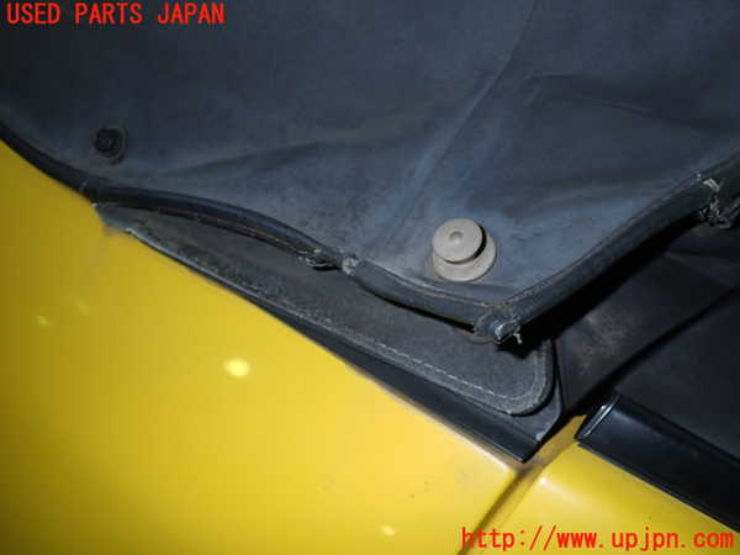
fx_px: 641
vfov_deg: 46.8
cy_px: 278
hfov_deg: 60.0
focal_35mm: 30
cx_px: 370
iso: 200
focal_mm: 5.4
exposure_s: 1/30
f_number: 6.3
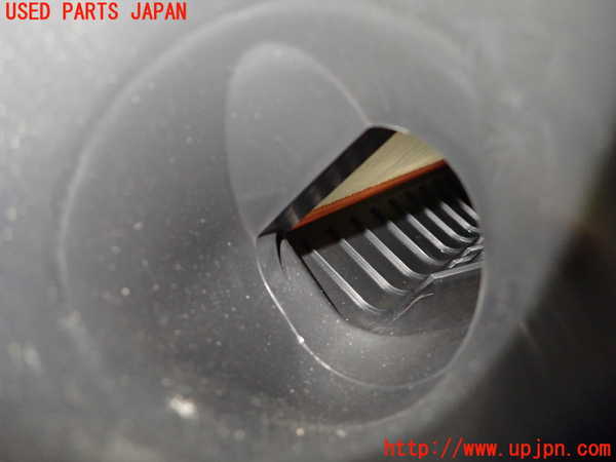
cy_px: 231
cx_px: 308
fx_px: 445
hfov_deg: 69.4
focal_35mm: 25
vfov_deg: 54.9
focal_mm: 4.5
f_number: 2
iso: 800
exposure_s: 1/25
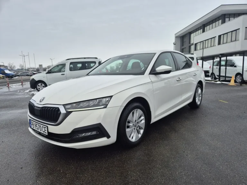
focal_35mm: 23
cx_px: 124
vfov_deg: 58.9
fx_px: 164
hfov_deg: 73.9
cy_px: 92
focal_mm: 5.4
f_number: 1.8
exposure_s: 1/286
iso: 25
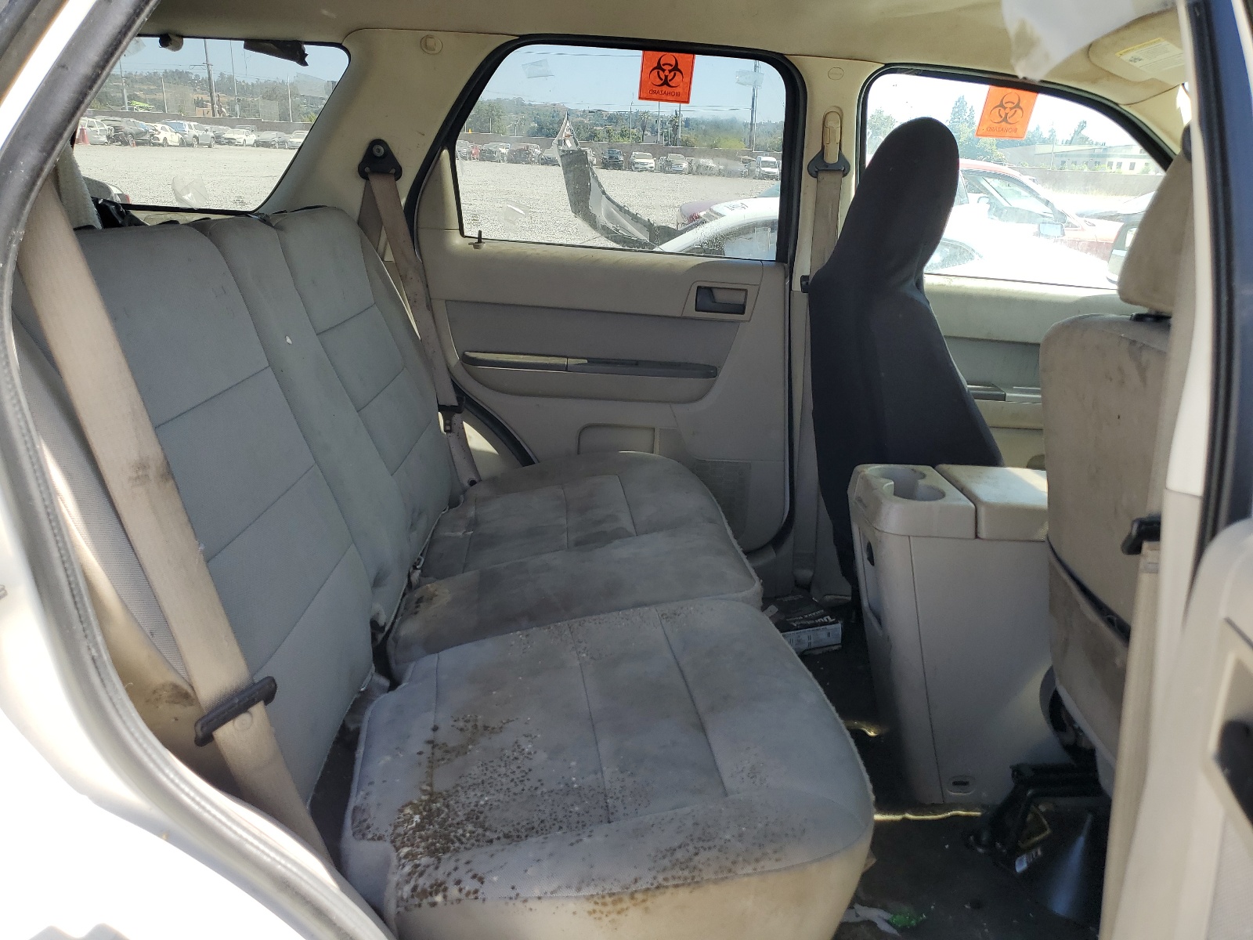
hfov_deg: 67.3
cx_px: 626
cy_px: 470
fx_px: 941
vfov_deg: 53.1
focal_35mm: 26
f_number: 1.5
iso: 50
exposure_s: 1/417
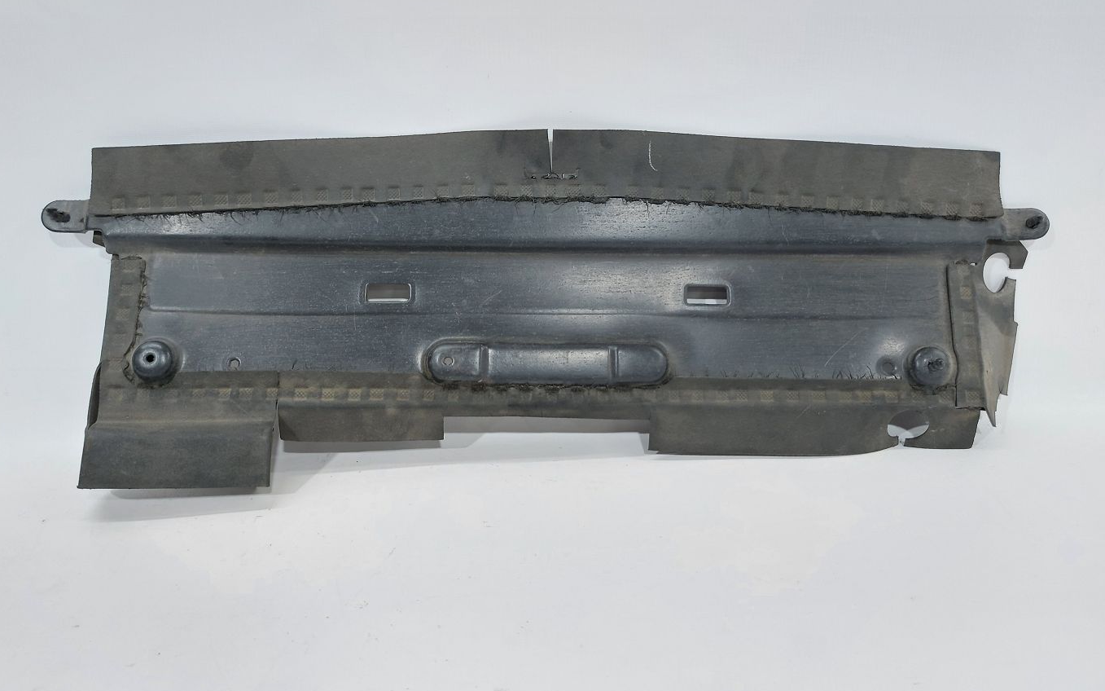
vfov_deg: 47.5
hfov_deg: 70.4
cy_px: 299
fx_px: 783
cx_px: 557
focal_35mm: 26
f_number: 1.8
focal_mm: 5.23
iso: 100
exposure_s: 1/50
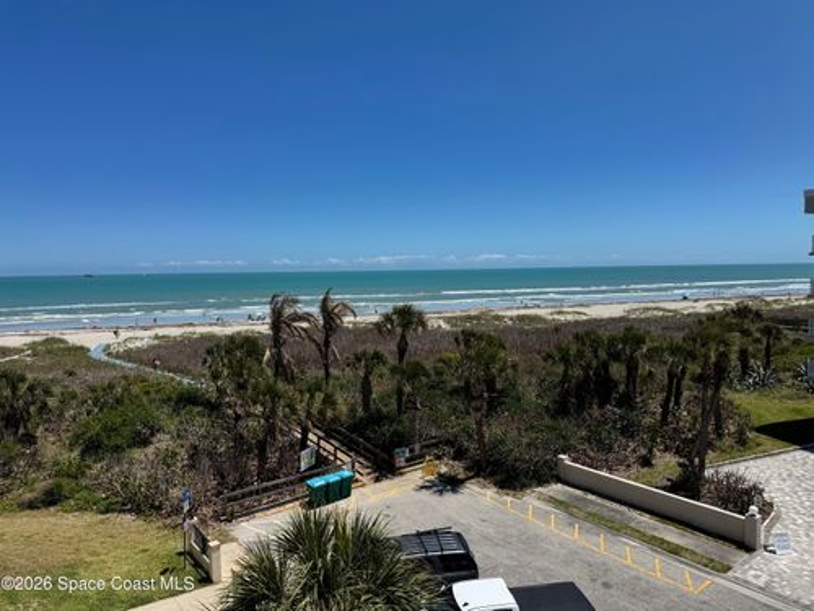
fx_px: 564
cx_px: 407
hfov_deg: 71.6
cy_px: 306
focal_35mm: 24
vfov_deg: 56.8
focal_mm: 6.76
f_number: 1.78
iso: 80
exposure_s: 1/7937
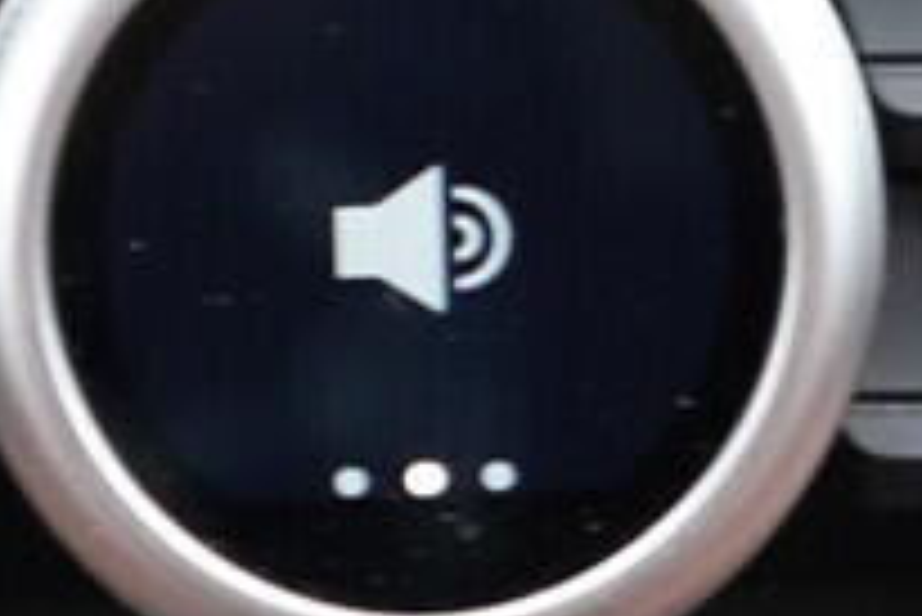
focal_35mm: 253
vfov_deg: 5.2
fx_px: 6484
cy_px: -949
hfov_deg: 8.1
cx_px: 562
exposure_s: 1/40
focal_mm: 24
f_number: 2.8
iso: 640
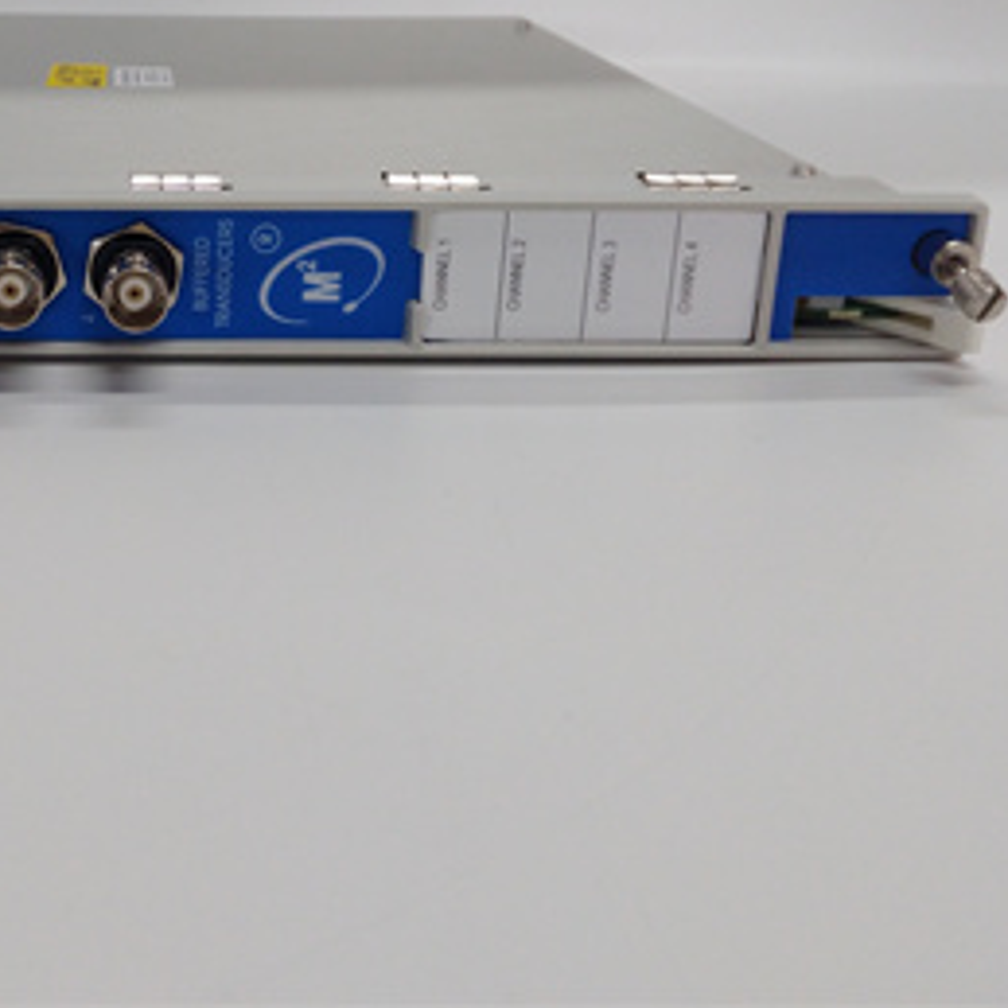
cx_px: 160
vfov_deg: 36.1
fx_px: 1515
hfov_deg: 35.3
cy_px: 282
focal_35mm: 46
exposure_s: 1/50
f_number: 2
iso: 113
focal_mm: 3.79
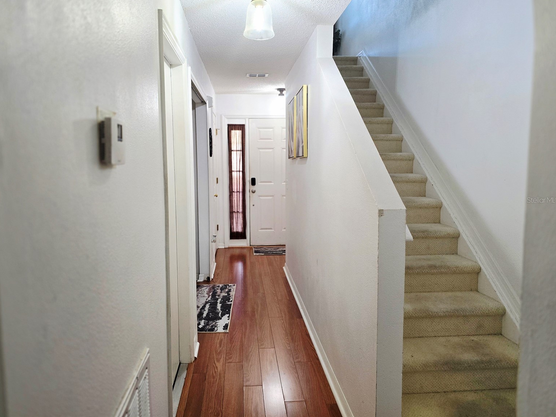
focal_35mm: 24
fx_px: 386
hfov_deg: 71.6
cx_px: 271
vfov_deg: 56.8
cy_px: 200
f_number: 1.7
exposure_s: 1/120
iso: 200
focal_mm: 6.3
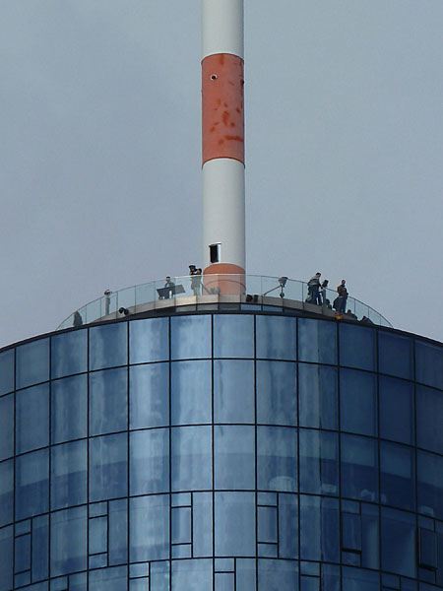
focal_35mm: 399
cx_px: 222
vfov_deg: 5.0
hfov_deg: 3.7
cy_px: 296
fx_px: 6808
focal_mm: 49.2
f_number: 5.6
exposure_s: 1/800
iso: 80
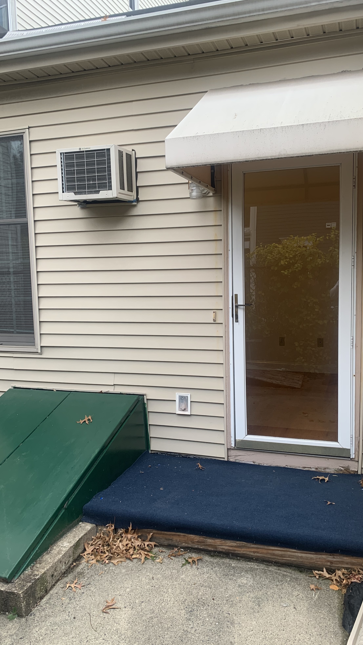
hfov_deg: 40.1
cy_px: 323
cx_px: 198
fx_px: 496
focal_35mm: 29
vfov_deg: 66.1
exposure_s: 1/121
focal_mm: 4.25
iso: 40
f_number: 1.8
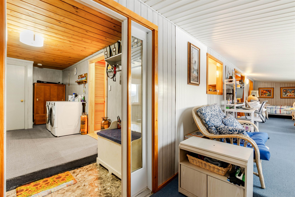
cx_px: 148
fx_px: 123
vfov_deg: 77.3
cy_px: 98
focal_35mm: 15
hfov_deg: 100.4
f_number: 8
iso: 64
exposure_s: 2.5
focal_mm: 10
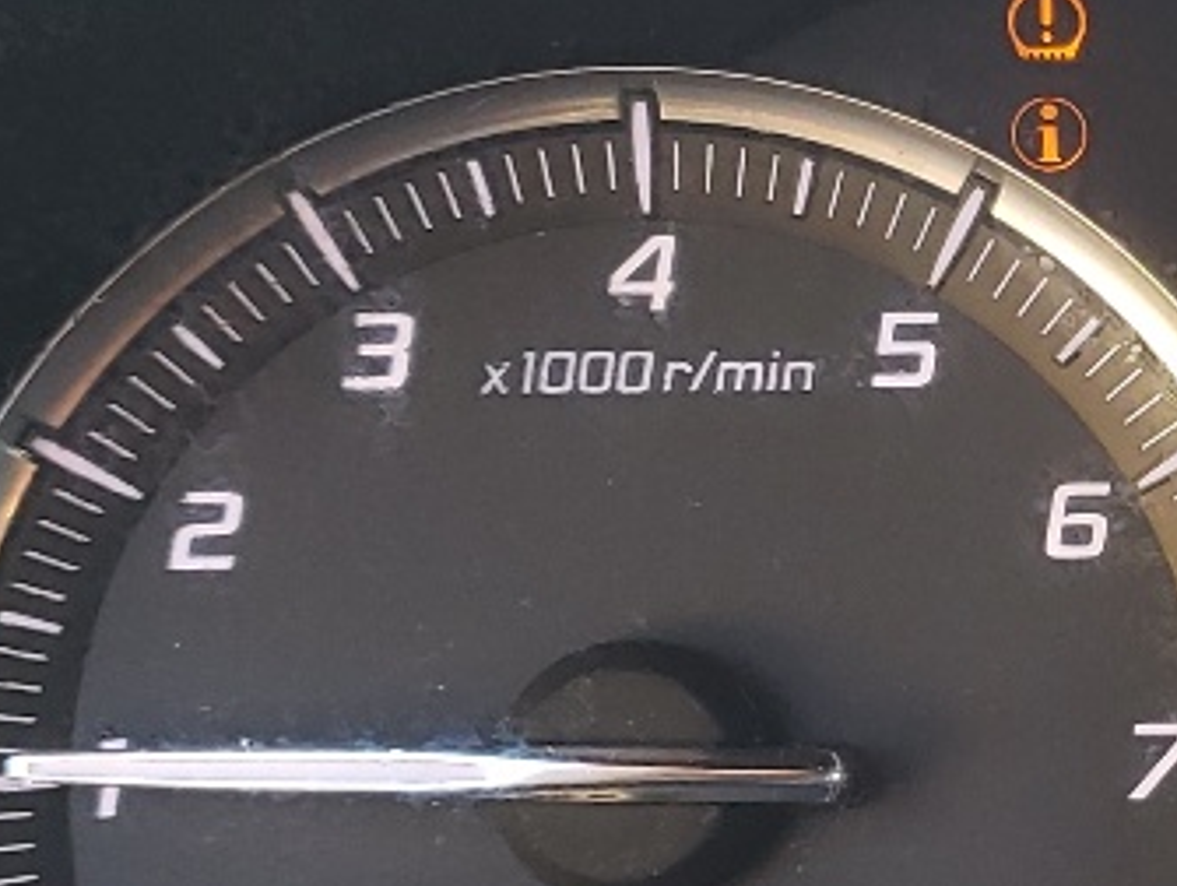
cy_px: 517
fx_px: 4221
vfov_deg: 12.0
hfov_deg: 15.2
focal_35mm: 124
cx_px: 1465
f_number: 1.5
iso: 75
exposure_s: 1/120
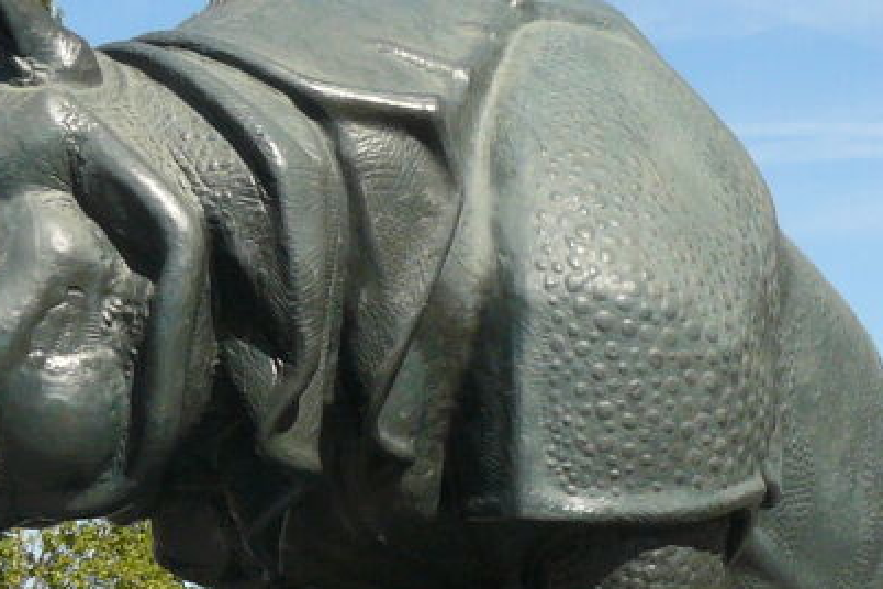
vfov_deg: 10.2
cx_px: 428
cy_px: 536
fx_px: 3286
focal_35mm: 134
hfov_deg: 15.3
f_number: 5.6
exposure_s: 1/320
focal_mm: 6
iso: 100
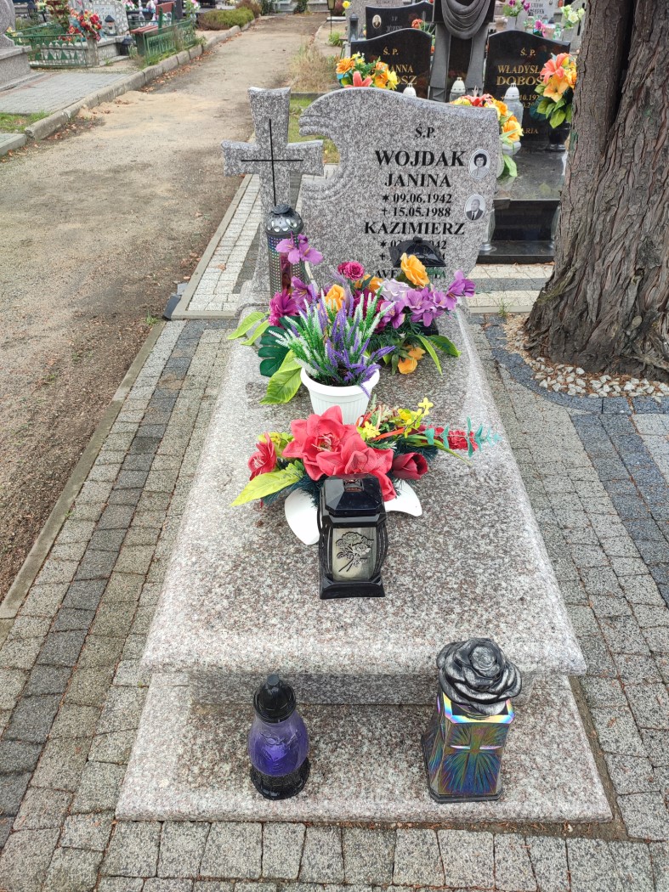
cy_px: 446
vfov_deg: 69.4
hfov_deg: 54.9
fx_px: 644
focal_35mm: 25
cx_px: 334
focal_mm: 6.04
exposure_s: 1/136
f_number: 1.9
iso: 50
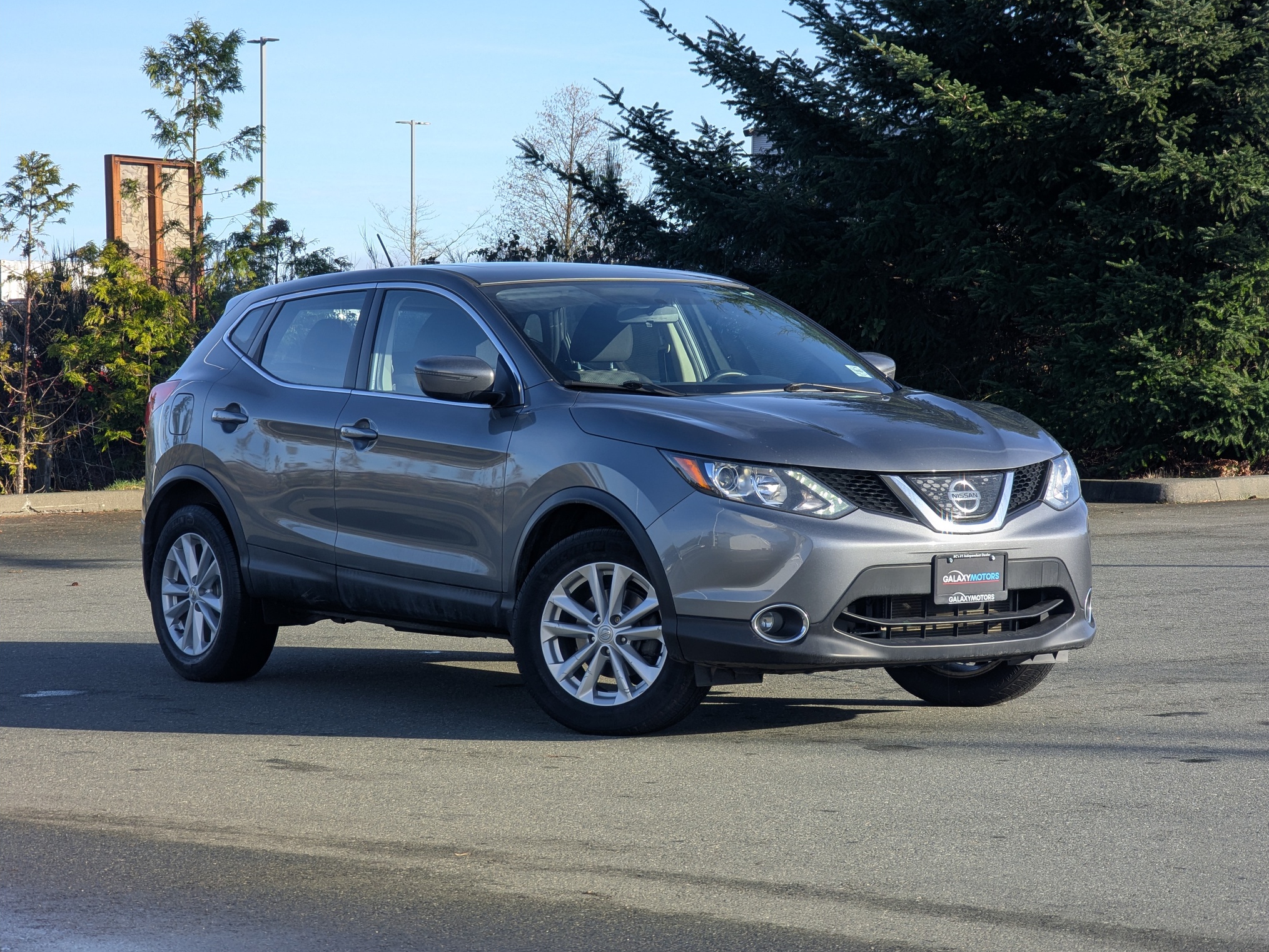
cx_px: 637
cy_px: 479
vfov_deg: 13.8
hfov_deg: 18.4
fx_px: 3923
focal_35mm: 107
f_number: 3.5
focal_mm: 19
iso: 31
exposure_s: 1/231
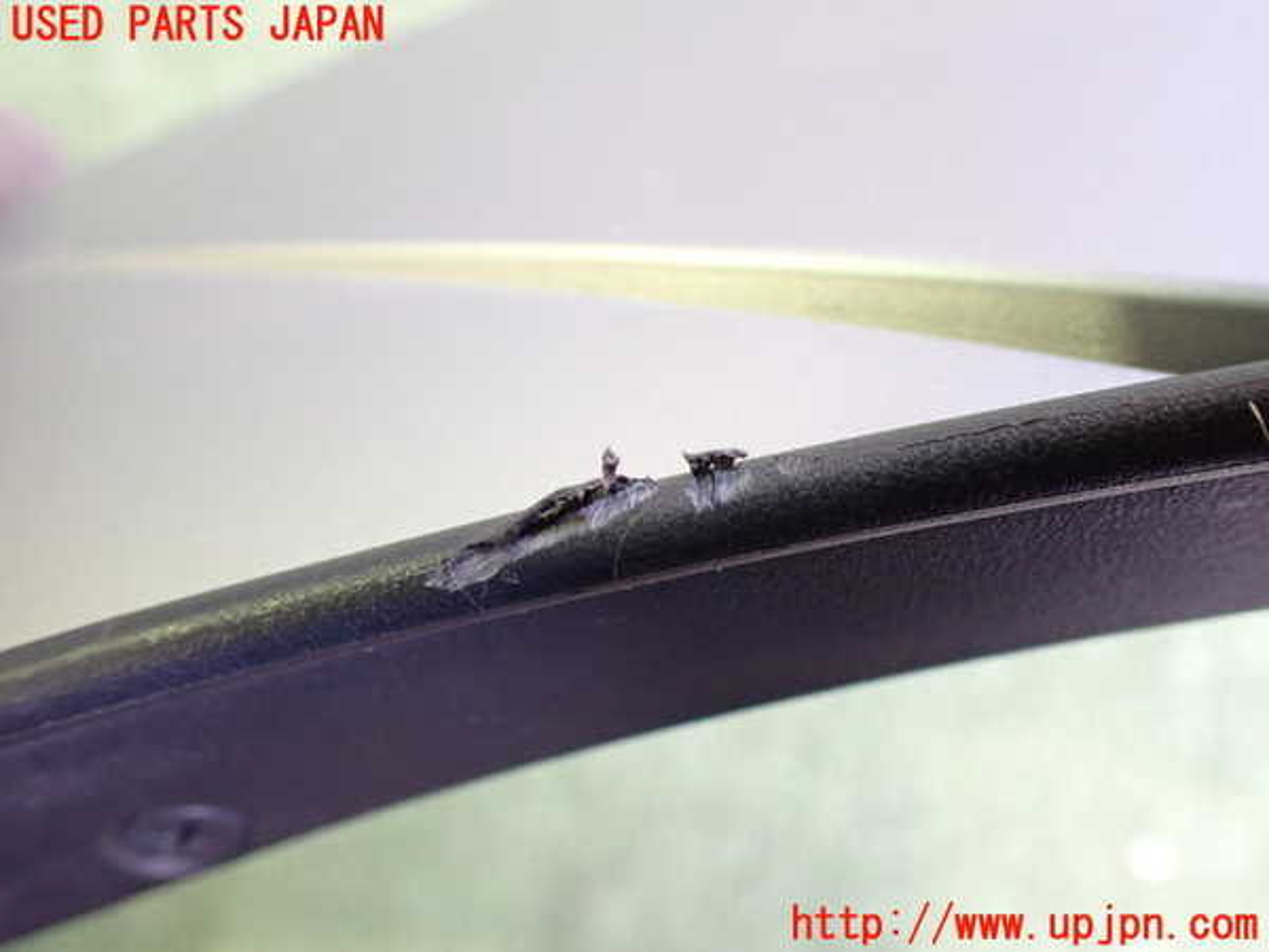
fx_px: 1100
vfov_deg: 46.8
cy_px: 476
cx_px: 634
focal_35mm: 30
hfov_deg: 60.0
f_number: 2.3
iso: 800
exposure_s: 1/40
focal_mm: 5.4
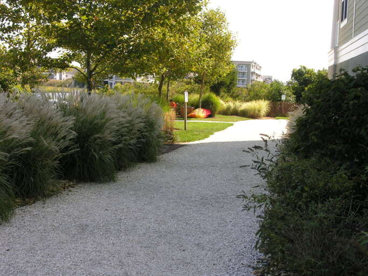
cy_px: 138
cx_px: 184
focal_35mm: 52
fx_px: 553
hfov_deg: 36.8
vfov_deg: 28.0
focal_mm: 13.2
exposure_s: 1/144
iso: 50
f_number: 5.1
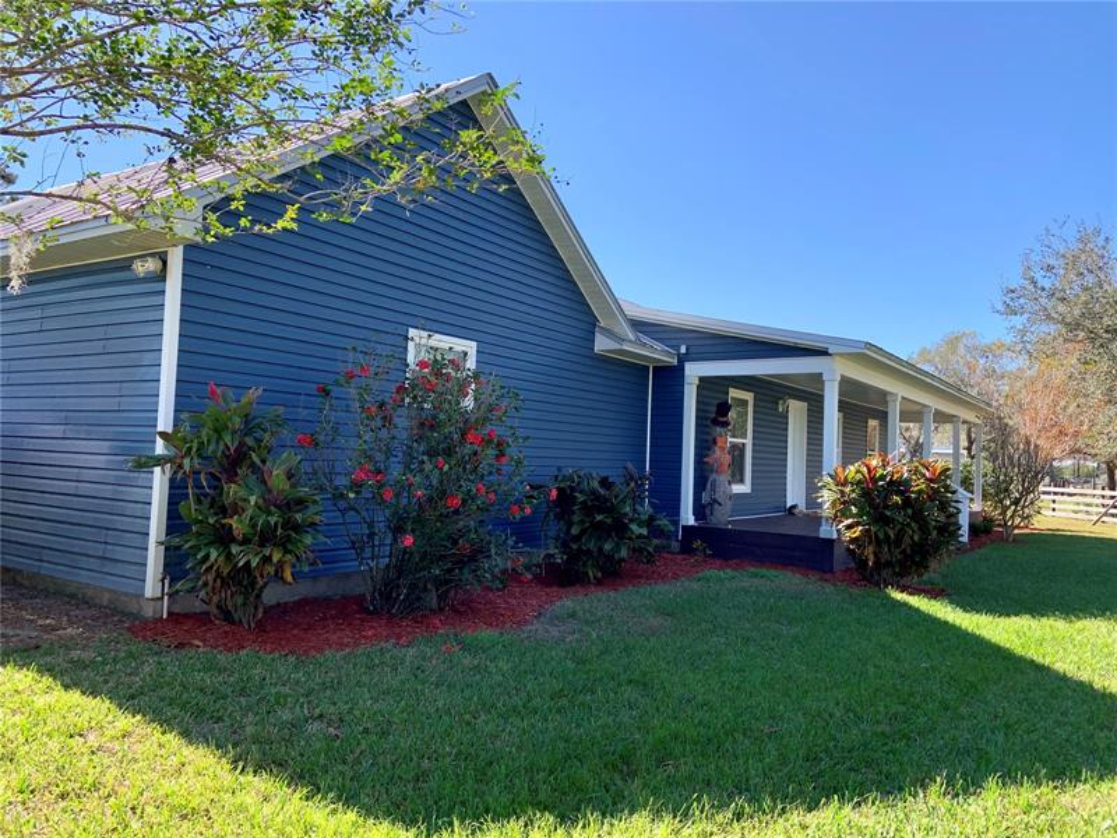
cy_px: 419
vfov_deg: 53.1
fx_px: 839
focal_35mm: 26
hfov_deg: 67.3
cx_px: 558
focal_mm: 4.25
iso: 25
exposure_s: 1/936
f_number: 1.8
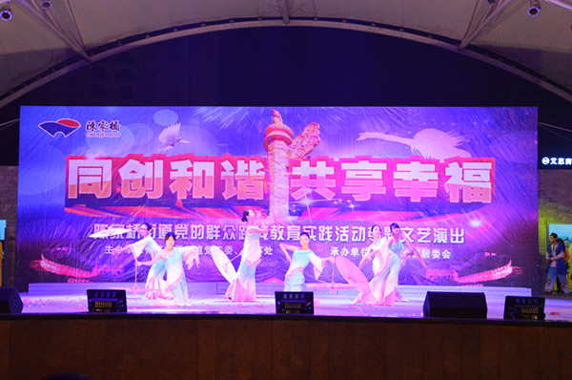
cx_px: 286
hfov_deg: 35.1
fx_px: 904
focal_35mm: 57
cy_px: 190
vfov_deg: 23.7
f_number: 4.5
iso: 2500
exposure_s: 1/60
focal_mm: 38
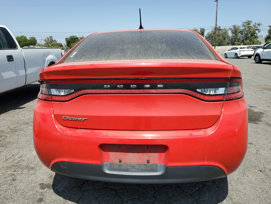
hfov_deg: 67.3
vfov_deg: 53.1
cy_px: 102
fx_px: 204
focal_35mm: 26
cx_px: 136
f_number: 1.5
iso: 50
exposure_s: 1/3333
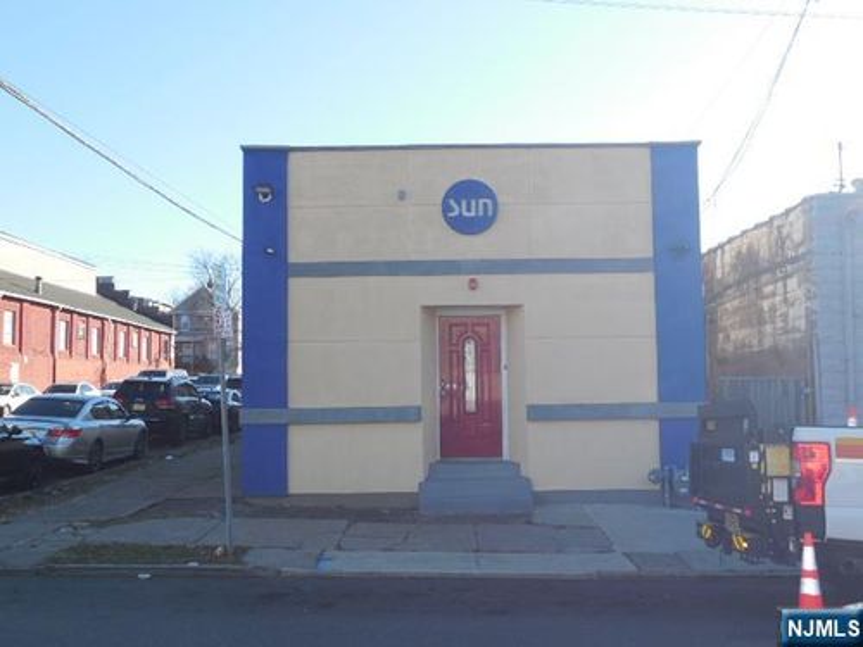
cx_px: 432
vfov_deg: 37.7
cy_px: 324
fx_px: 947
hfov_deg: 49.0
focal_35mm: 38
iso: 125
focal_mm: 6.8
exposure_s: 1/400
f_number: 4.2
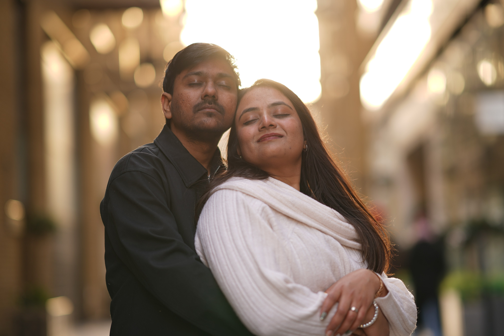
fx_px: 1190
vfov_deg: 16.1
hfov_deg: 23.9
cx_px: 252
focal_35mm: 85
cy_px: 168
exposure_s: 1/60
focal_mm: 85
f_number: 1.4
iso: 50
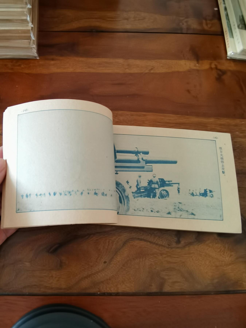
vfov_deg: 65.3
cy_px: 164
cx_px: 123
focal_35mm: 27
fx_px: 256
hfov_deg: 51.4
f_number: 2.2
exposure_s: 1/25
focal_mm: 2.26
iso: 500
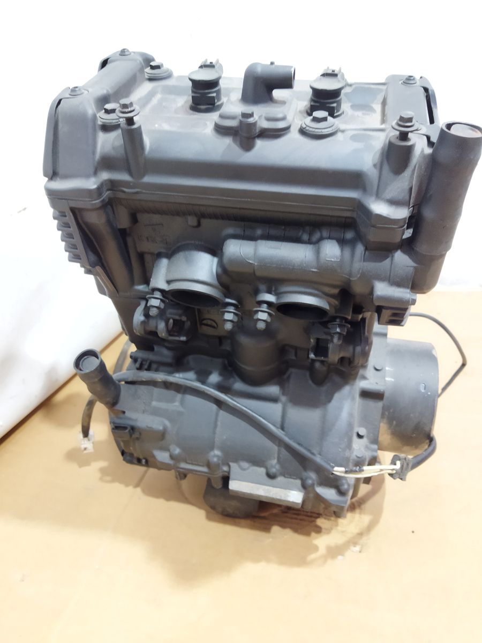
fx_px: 501
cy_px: 322
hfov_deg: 51.4
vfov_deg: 65.3
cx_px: 241
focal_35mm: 27
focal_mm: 4.71
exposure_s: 1/25
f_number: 1.79
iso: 356
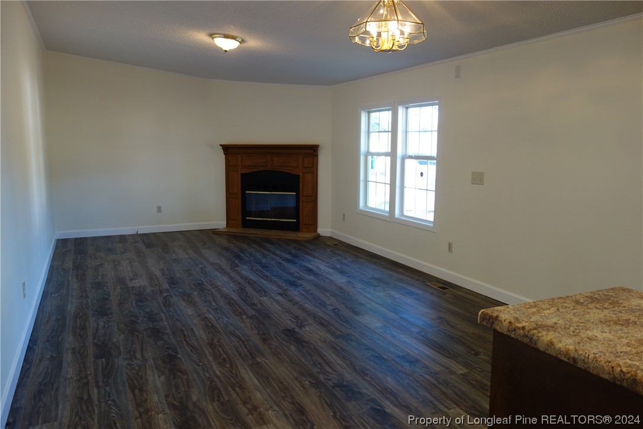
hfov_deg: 65.5
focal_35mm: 28
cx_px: 322
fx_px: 500
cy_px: 214
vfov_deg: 46.4
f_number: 1.8
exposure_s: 1/100
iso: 125
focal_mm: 10.4
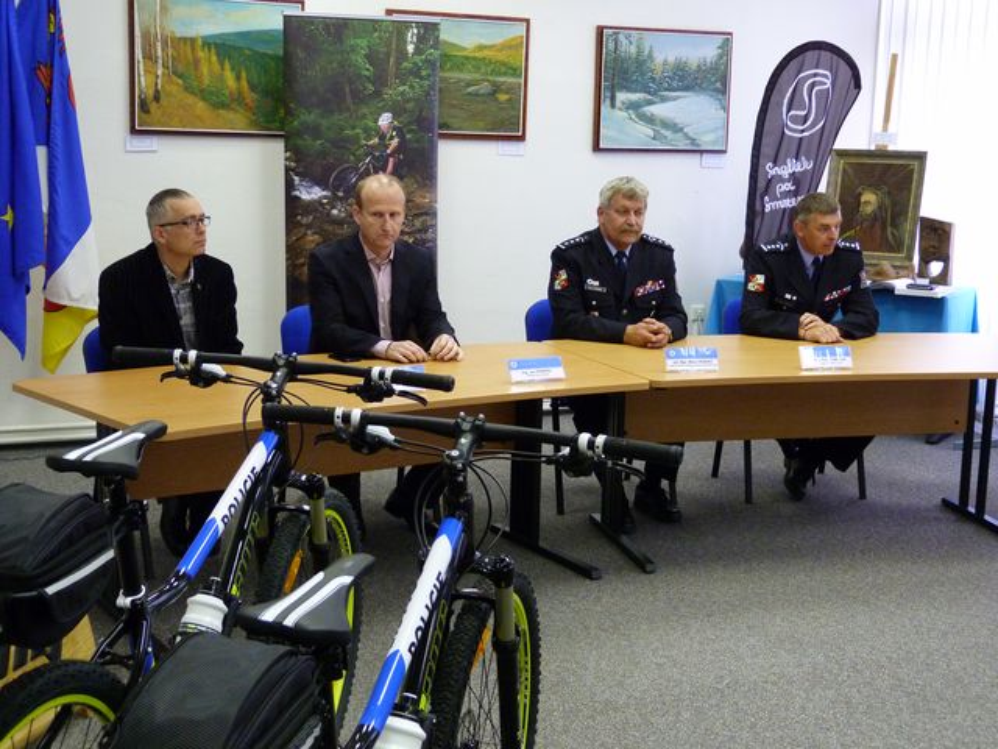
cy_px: 374
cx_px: 499
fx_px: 1355
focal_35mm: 47
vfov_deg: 30.9
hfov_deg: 40.4
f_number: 3.2
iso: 400
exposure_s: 1/40
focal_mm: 8.5
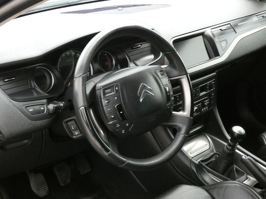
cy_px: 100
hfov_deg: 36.2
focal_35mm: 53
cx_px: 133
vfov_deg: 27.5
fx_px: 407
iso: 1250
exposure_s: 1/80
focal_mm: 9.5
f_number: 5.6
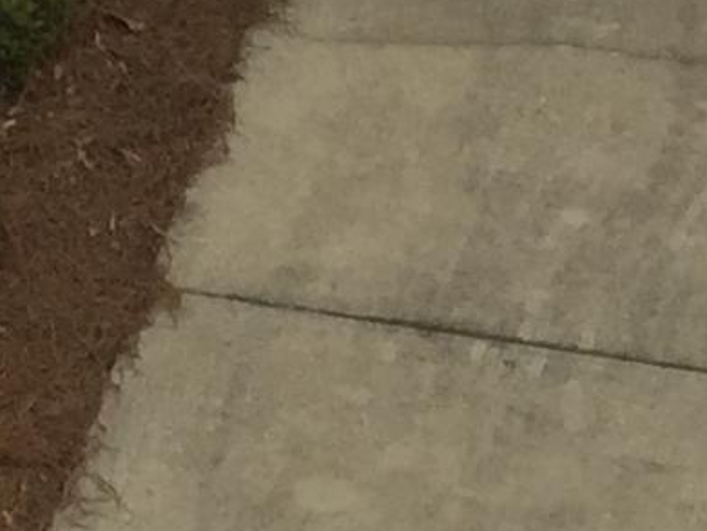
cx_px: -633
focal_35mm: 223
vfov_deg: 6.2
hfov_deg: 8.5
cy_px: -1017
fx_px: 4557
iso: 32
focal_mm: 4.15
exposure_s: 1/2475
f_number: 2.2
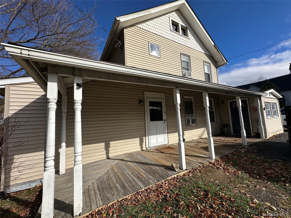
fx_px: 118
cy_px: 109
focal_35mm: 14
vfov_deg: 85.7
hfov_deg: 102.1
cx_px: 146
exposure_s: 1/2959
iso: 50
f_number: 2.2
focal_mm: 2.22
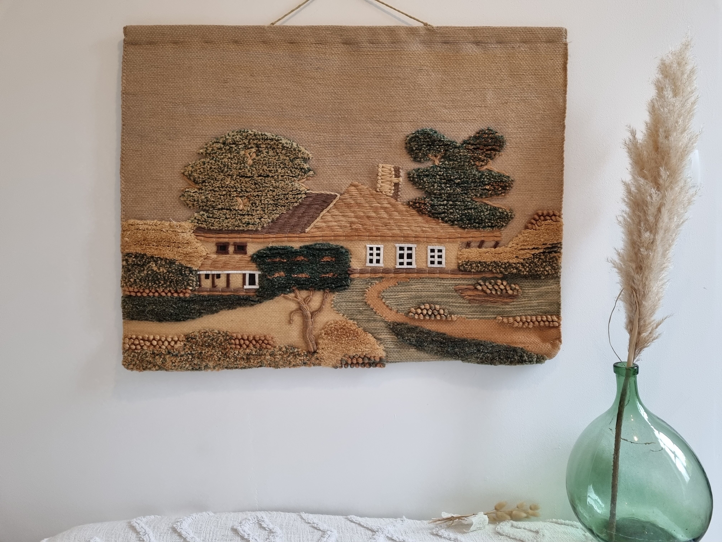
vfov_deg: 53.1
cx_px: 361
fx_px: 542
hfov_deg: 67.3
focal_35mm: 26
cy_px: 271
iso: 200
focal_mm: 5.4
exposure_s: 1/50
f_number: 1.8
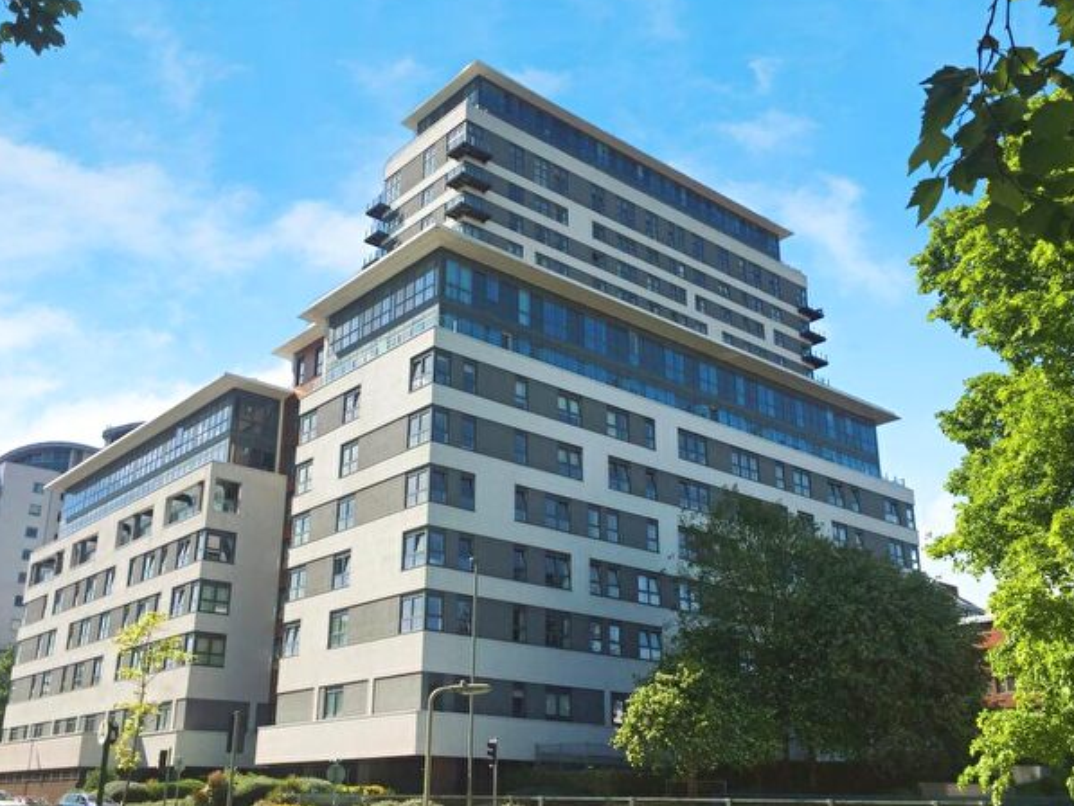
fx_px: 1055
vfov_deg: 41.8
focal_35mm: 34
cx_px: 498
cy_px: 445
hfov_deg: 53.9
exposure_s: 1/1582
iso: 32
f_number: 2.2
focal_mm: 4.15
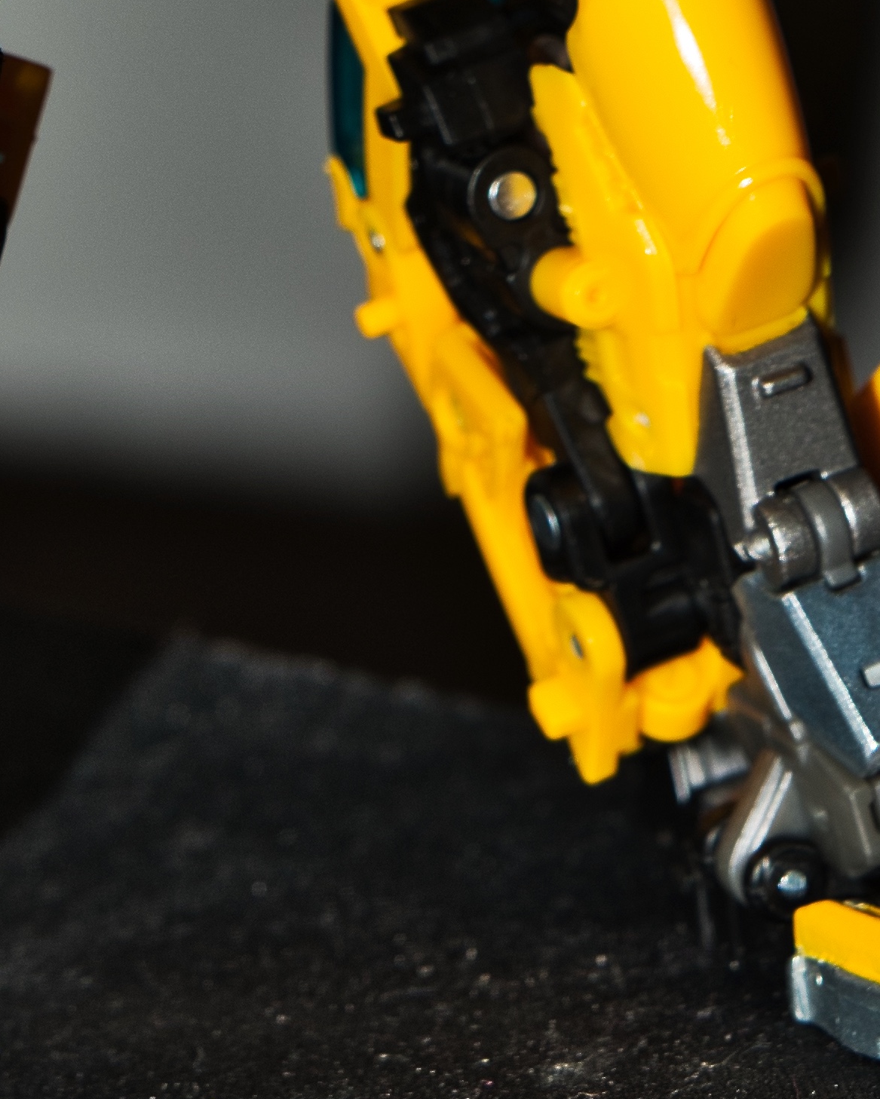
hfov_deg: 9.0
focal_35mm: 172
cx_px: 494
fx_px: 5598
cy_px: -752
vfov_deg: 10.6
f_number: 5.6
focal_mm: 32
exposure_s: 1/60
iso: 100
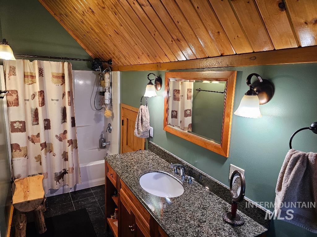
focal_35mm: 23
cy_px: 118
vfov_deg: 58.9
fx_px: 211
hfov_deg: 73.9
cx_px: 158
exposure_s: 1/120
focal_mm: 6.3
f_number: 1.7
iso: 125
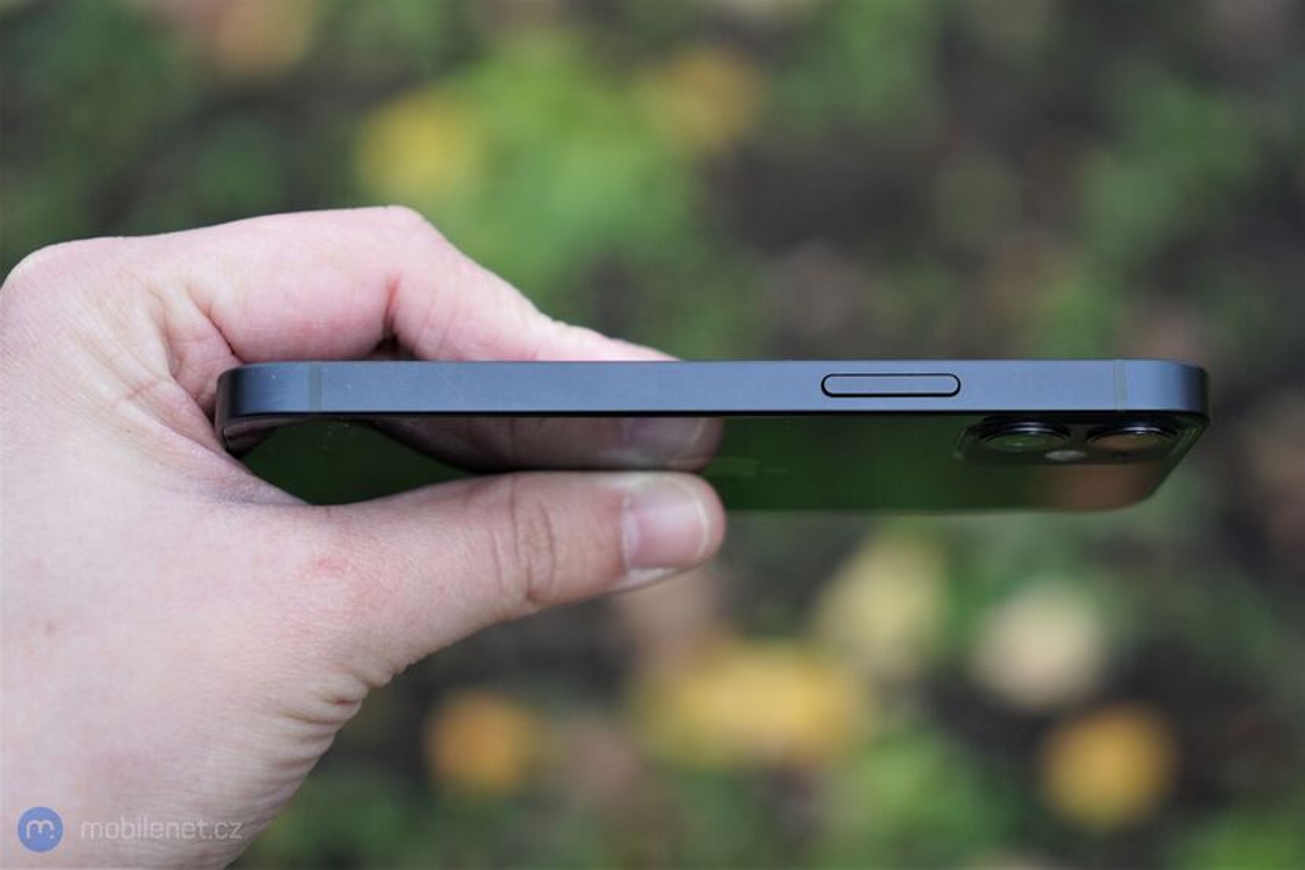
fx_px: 2465
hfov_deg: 29.7
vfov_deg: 20.0
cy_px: 435
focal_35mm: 68
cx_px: 652
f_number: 4.5
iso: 1000
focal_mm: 68
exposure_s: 1/1000
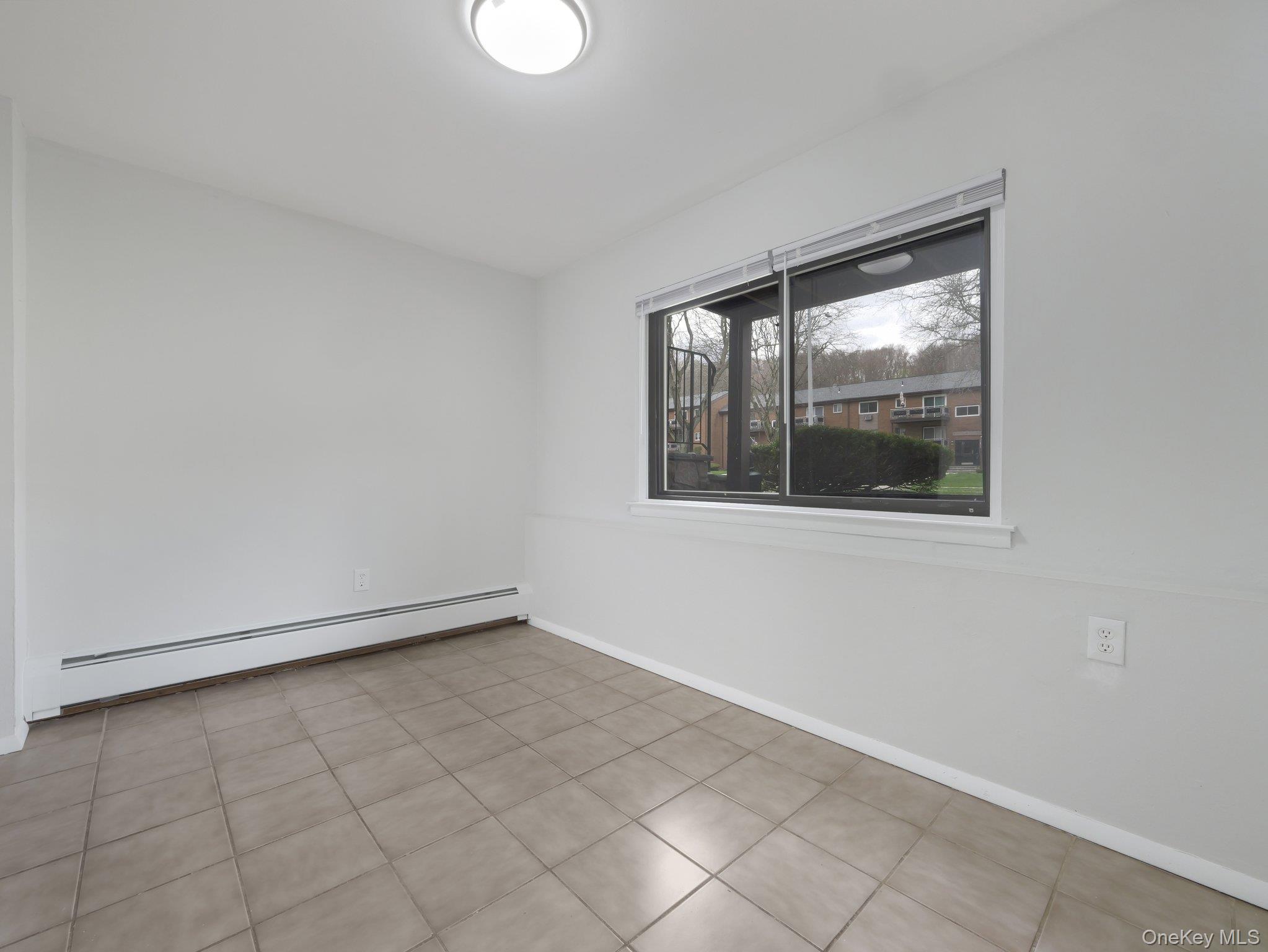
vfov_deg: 85.7
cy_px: 476
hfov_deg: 102.0
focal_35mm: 14
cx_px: 634
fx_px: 513
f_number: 8
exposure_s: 1/6
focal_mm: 7
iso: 400
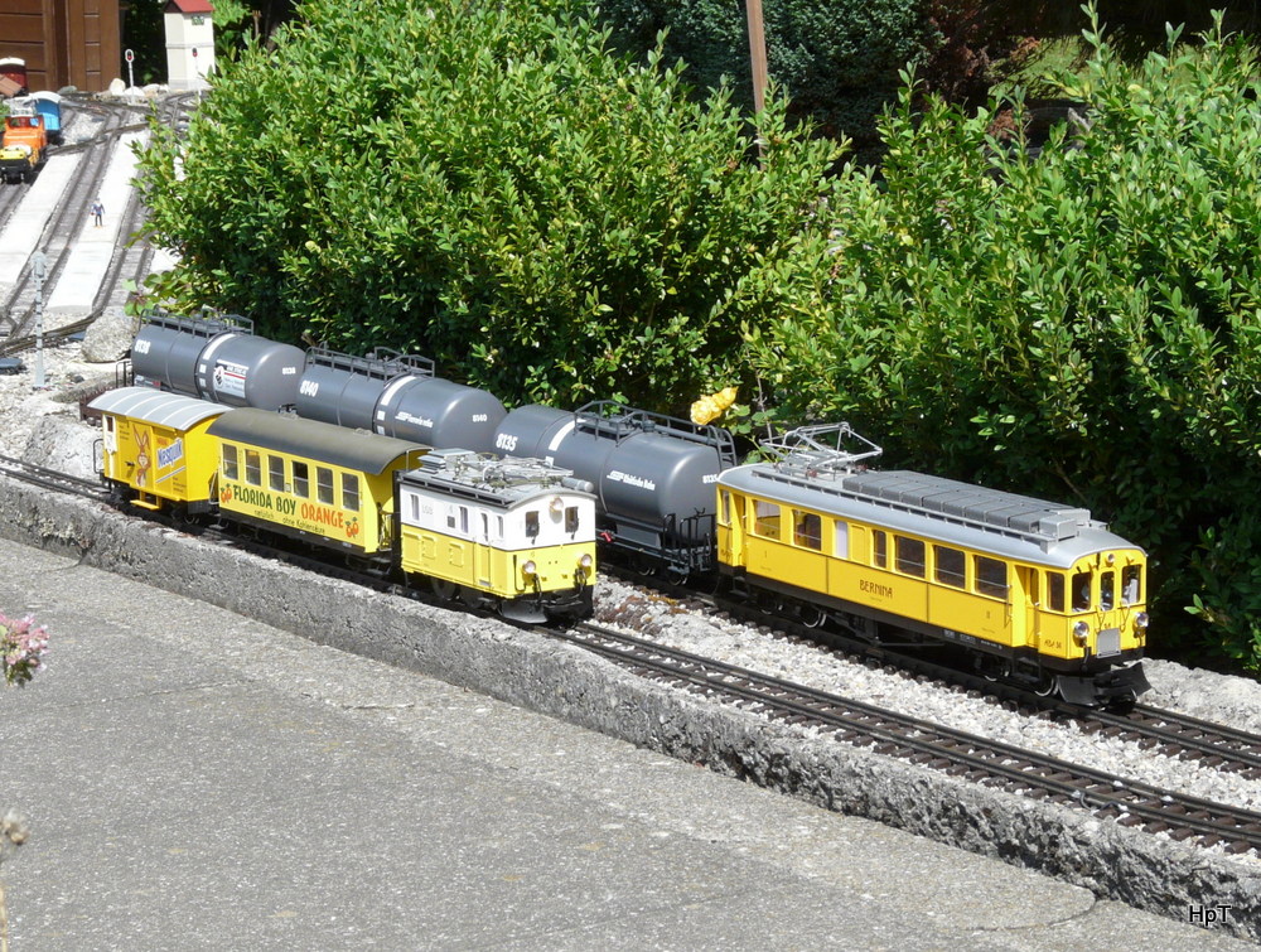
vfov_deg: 19.7
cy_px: 476
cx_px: 630
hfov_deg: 25.9
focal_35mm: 75
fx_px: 2739
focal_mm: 12.3
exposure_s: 1/250
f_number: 5
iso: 100
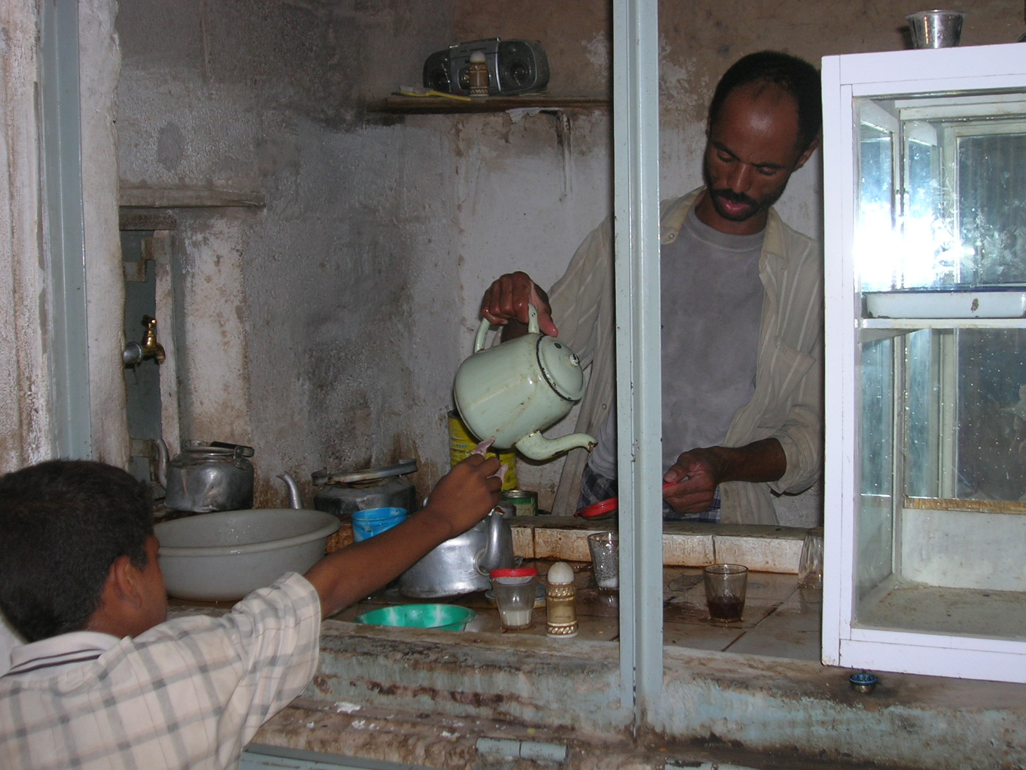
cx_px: 513
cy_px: 385
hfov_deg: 38.2
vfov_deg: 29.1
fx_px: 1482
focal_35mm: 50
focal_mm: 8.4
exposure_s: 1/60.1
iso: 56
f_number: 3.3
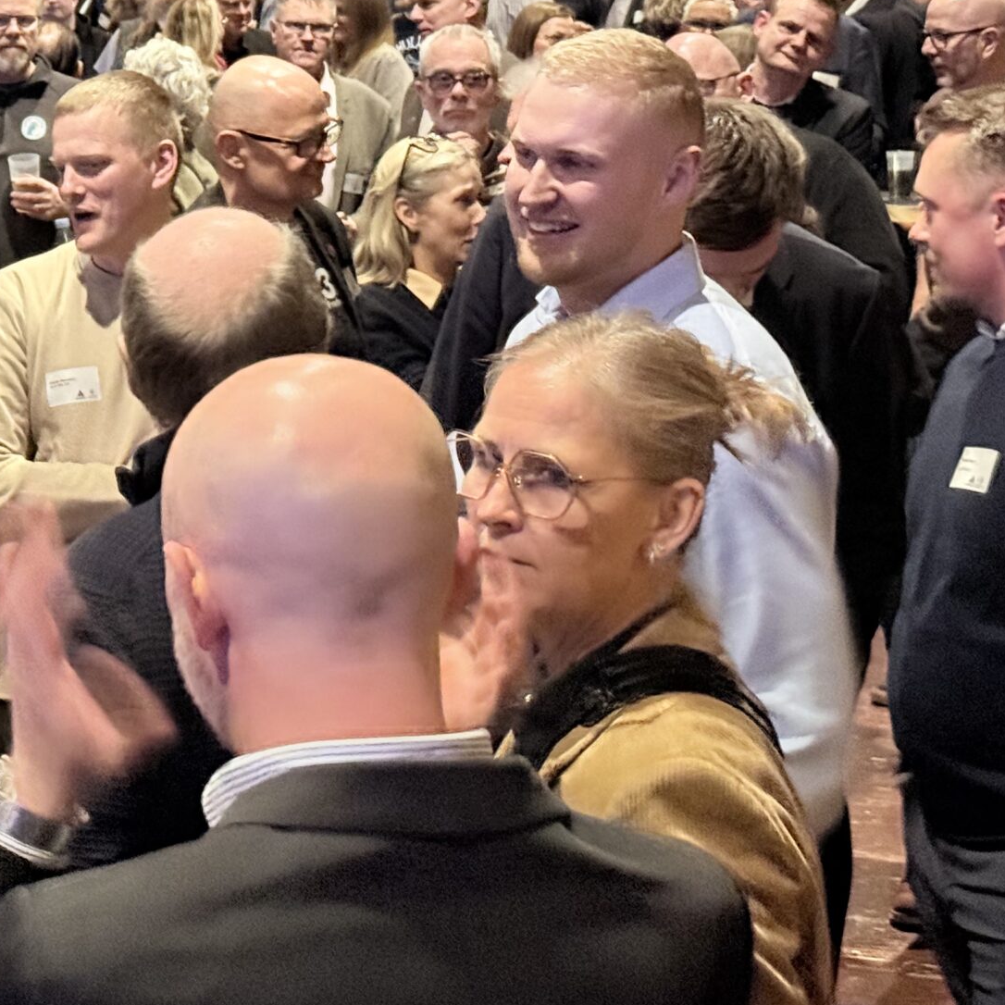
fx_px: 3285
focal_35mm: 100
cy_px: 123
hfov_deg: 16.8
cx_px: -144
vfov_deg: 17.2
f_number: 1.78
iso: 640
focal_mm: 6.76
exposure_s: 1/20
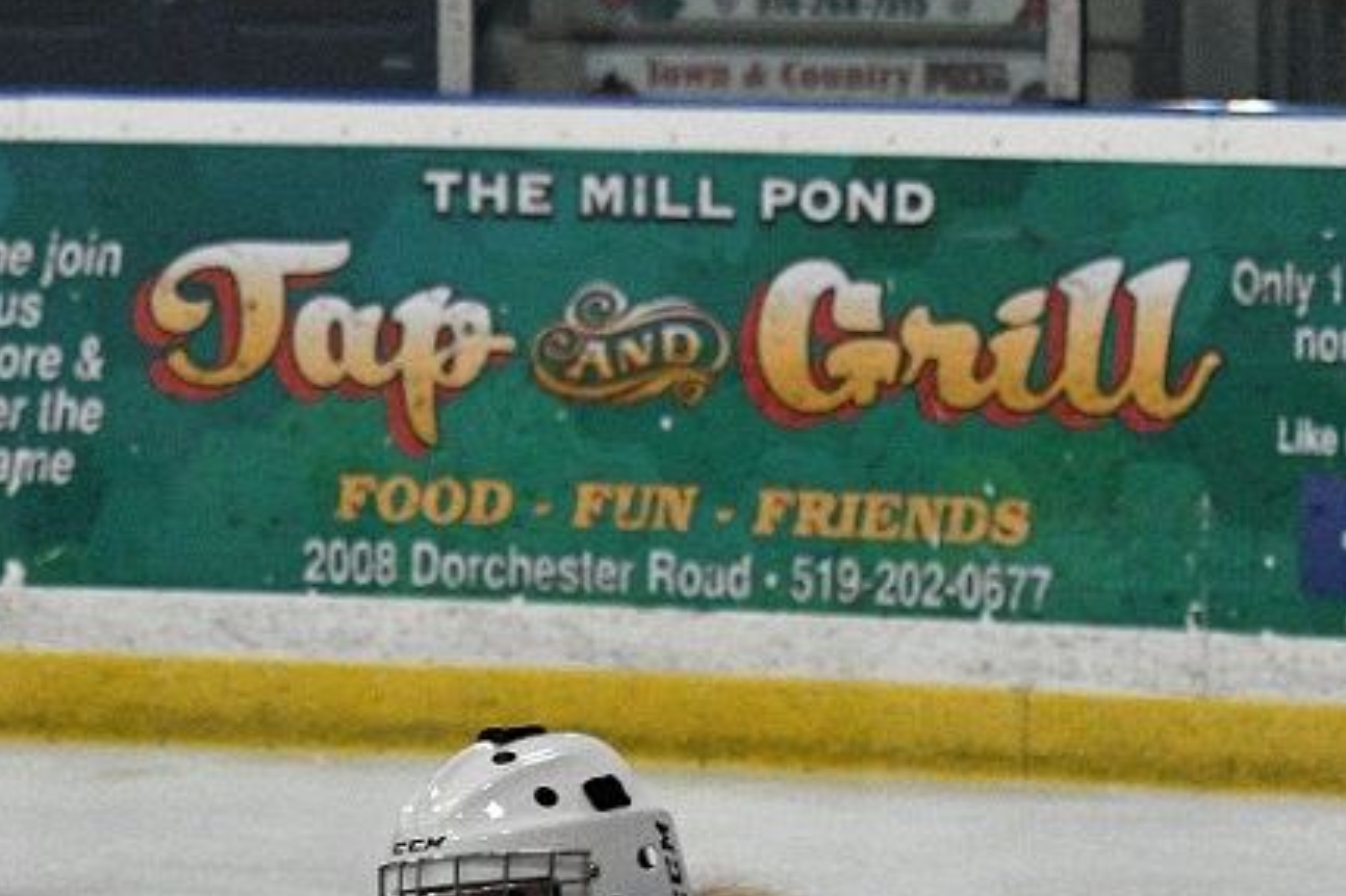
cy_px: 910
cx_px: 333
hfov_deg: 8.5
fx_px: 9007
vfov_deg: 5.7
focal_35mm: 241
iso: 4500
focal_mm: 70
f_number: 4
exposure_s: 1/1000
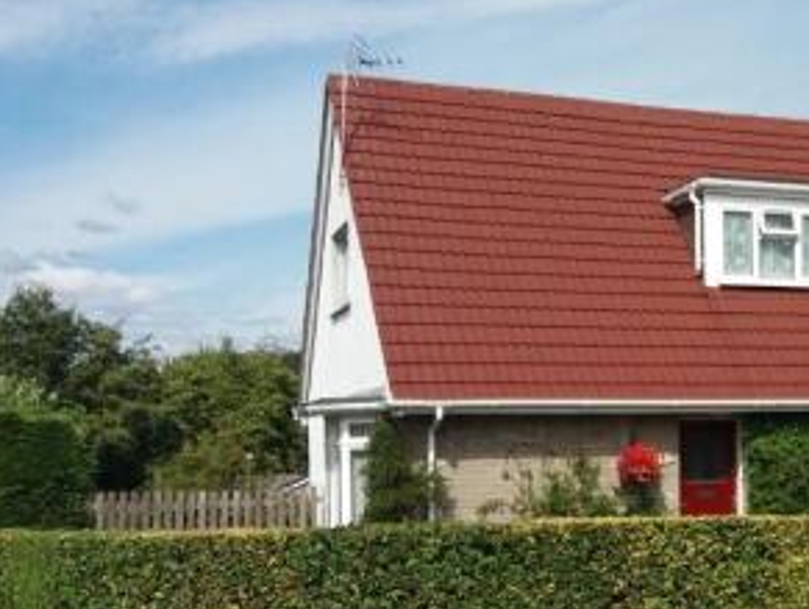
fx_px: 1310
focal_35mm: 56
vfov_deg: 25.9
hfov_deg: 32.9
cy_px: 449
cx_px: 696
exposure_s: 1/2230
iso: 64
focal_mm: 3.7
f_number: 1.9
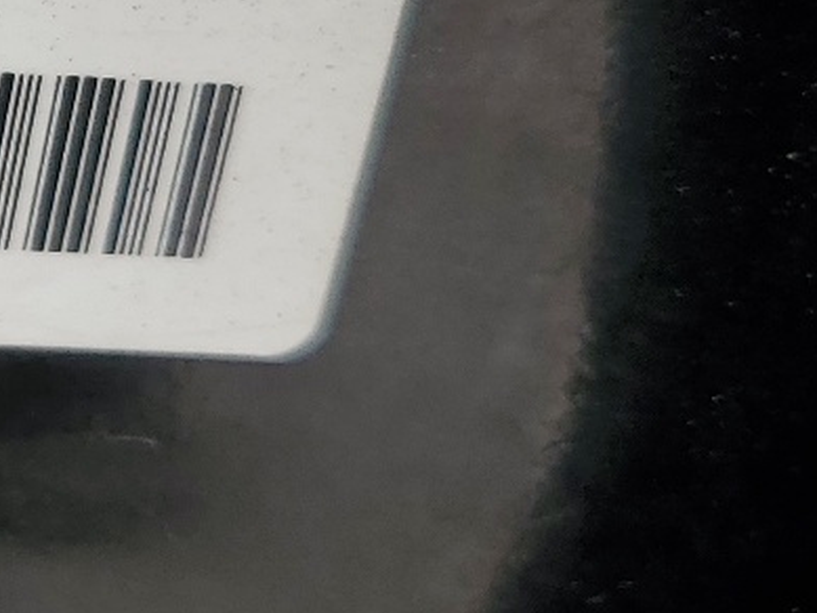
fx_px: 2526
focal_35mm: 107
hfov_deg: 16.1
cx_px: -548
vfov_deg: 13.4
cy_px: -160
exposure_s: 1/256
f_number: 1.5
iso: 50
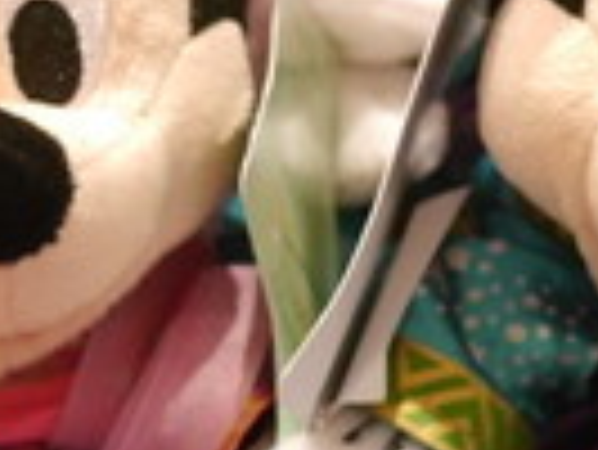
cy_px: 126
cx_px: 378
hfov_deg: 14.6
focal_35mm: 135
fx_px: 2334
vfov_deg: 11.0
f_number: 3.5
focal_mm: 14
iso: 1250
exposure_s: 1/60
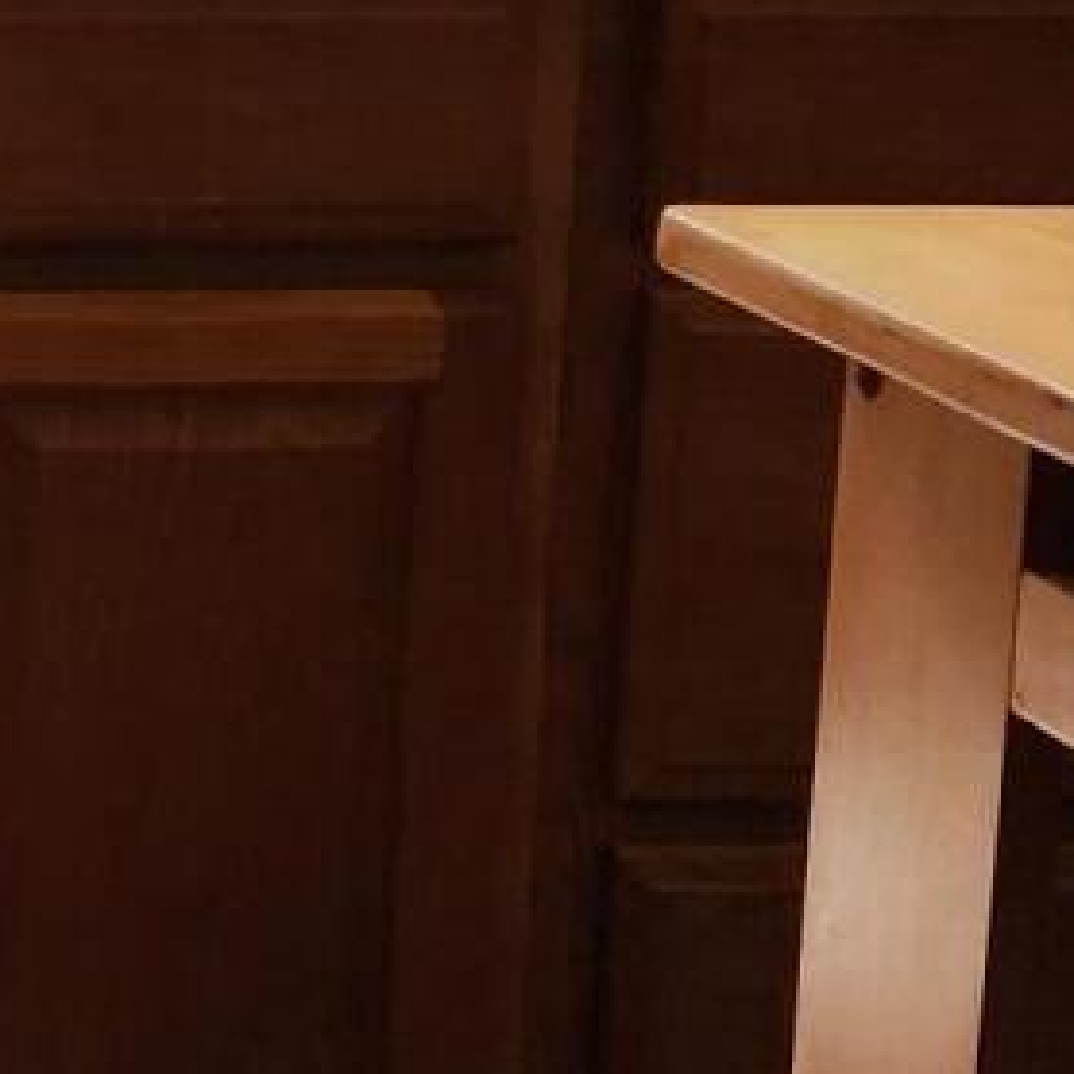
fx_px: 5125
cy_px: -50
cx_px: -1232
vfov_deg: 11.8
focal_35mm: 146
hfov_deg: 10.7
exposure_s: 1/180
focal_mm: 5.4
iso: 80
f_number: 1.8
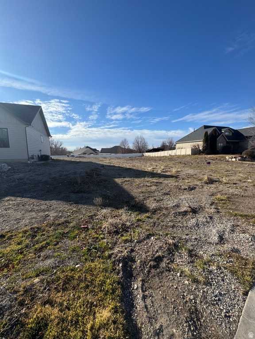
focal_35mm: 14
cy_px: 170
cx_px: 128
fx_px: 138
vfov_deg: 102.1
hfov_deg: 85.7
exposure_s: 1/2083
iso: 50
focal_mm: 2.22
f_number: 2.2
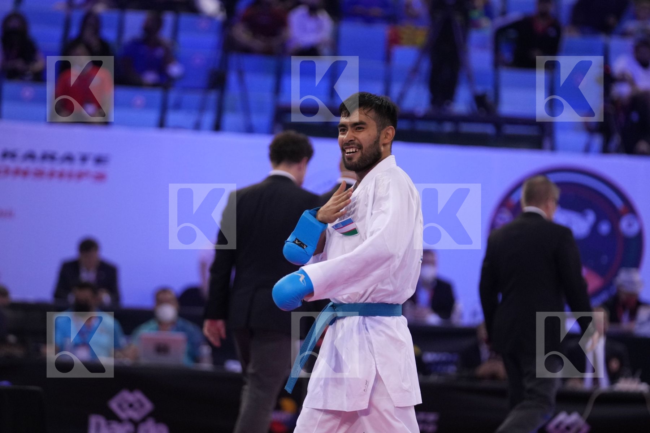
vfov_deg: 5.4
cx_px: 325
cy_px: 216
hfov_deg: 8.0
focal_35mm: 256
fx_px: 4622
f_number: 2.8
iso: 2500
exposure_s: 1/1000
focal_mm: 171
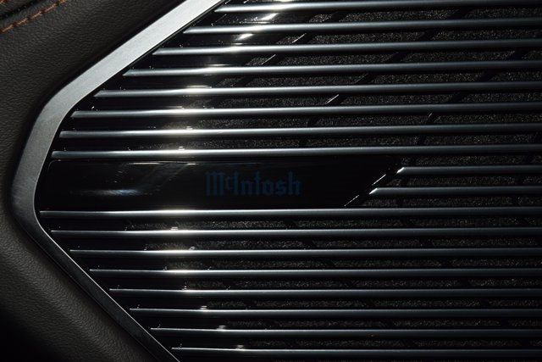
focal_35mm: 105
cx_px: 271
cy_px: 181
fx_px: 1581
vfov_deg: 13.0
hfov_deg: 19.5
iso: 100
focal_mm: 70
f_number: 8
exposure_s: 1/125
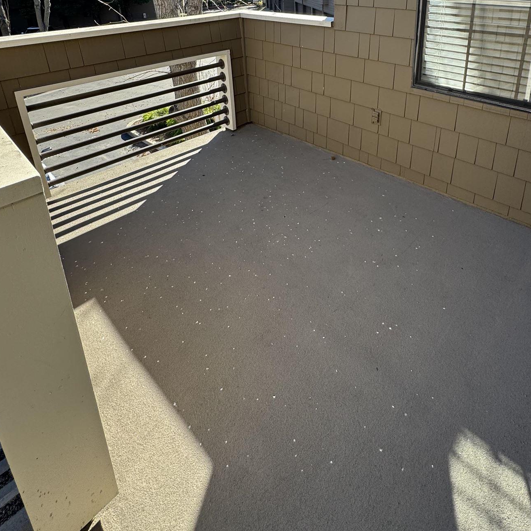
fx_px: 382
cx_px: 303
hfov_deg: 69.3
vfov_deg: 63.0
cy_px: 98
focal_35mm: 22
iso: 40
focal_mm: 2.22
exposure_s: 1/324
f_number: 2.2
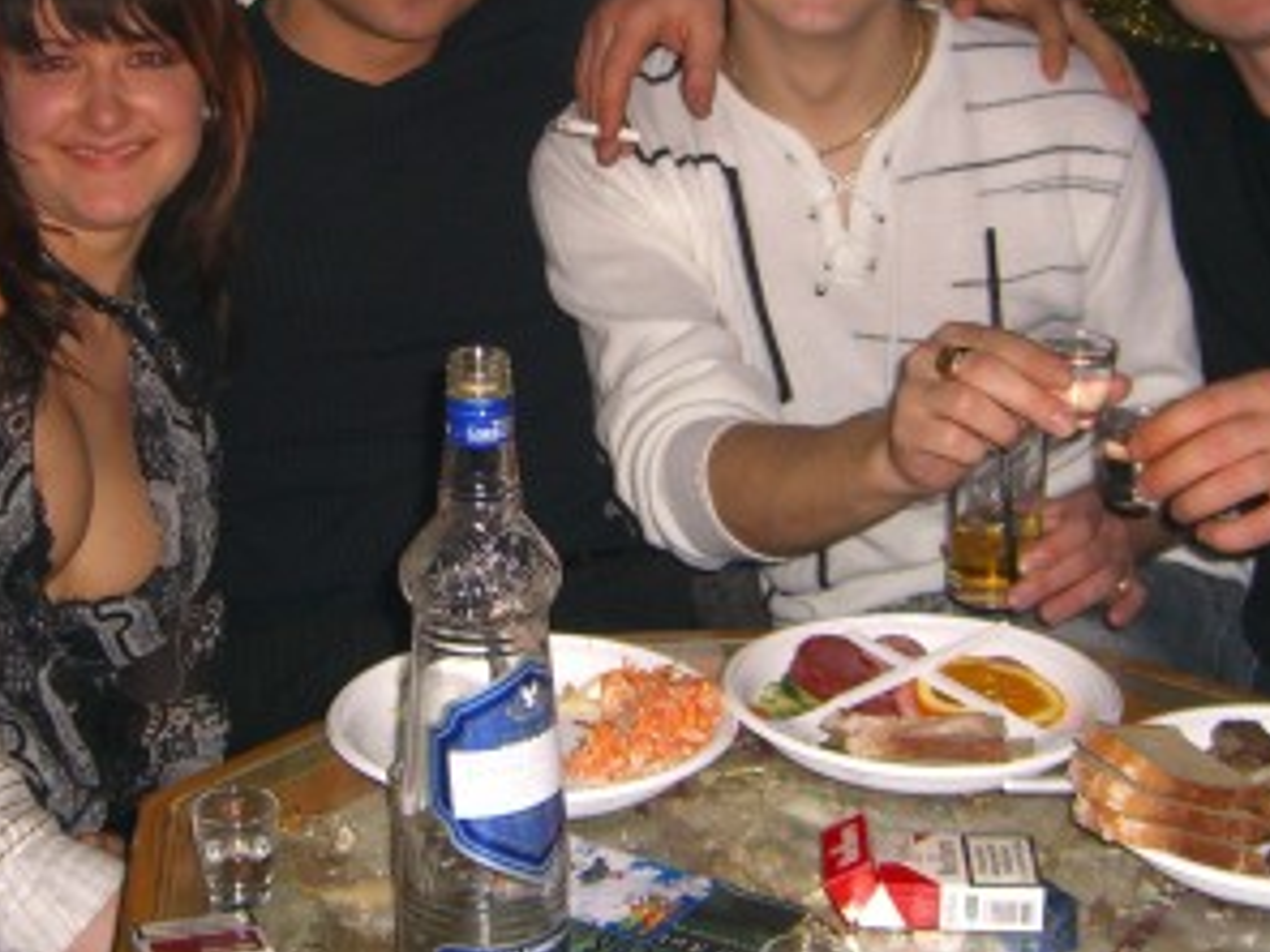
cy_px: 300
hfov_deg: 25.3
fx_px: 2825
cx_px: 558
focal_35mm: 77
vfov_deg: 19.1
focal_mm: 7.9
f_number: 2.8
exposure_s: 1/60
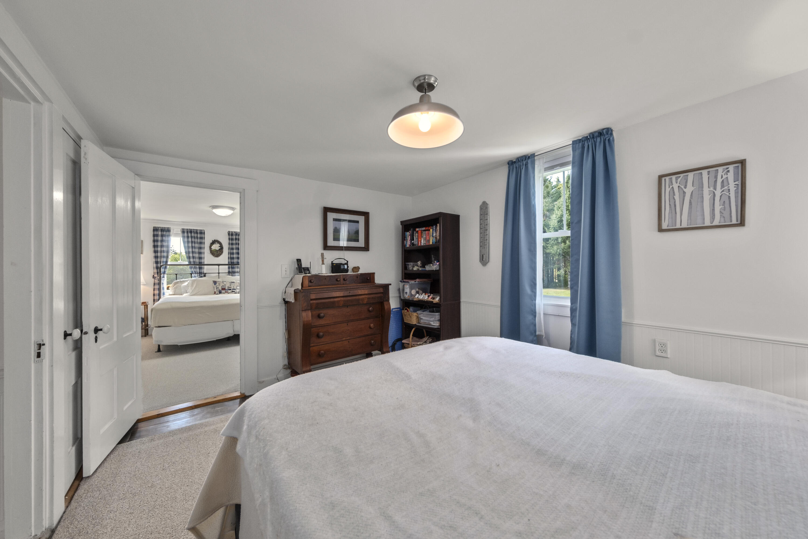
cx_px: 404
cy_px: 270
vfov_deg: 90.0
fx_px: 269
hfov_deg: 112.6
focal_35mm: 12
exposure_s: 1/6
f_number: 8
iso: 400
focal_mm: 8.3
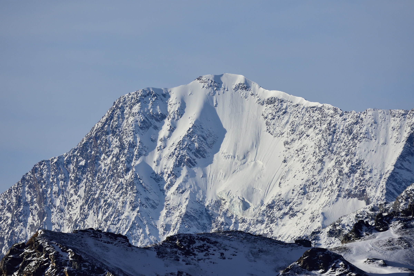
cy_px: 138
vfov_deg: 2.3
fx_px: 6899
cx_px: 207
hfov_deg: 3.4
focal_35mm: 600
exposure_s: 1/3200
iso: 800
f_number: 7.1
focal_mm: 400
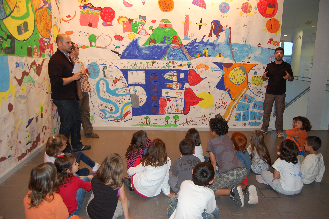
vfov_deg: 47.8
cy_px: 110
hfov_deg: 67.4
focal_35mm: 27
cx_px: 164
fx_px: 247
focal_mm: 18
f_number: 3.5
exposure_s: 1/60
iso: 400
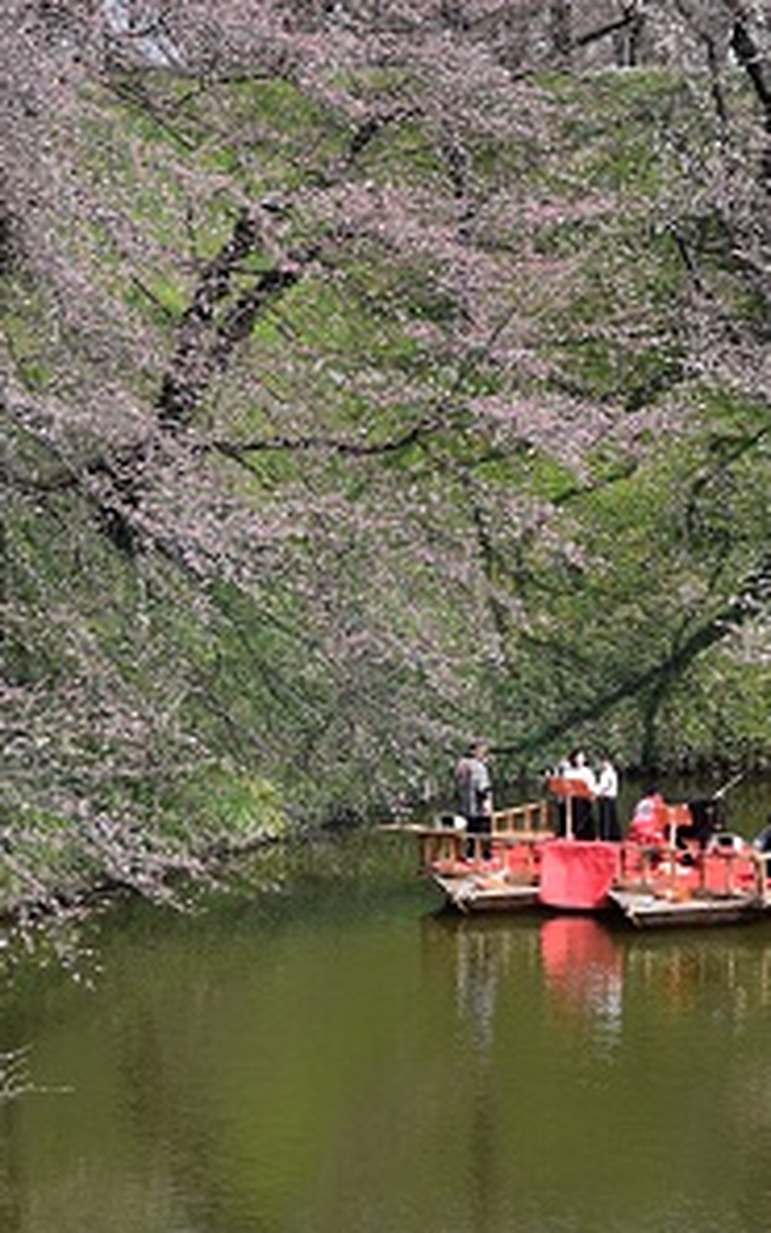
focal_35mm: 128
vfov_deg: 16.3
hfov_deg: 10.3
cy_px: 621
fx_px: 4296
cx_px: 388
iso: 200
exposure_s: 1/250
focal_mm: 55
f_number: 8
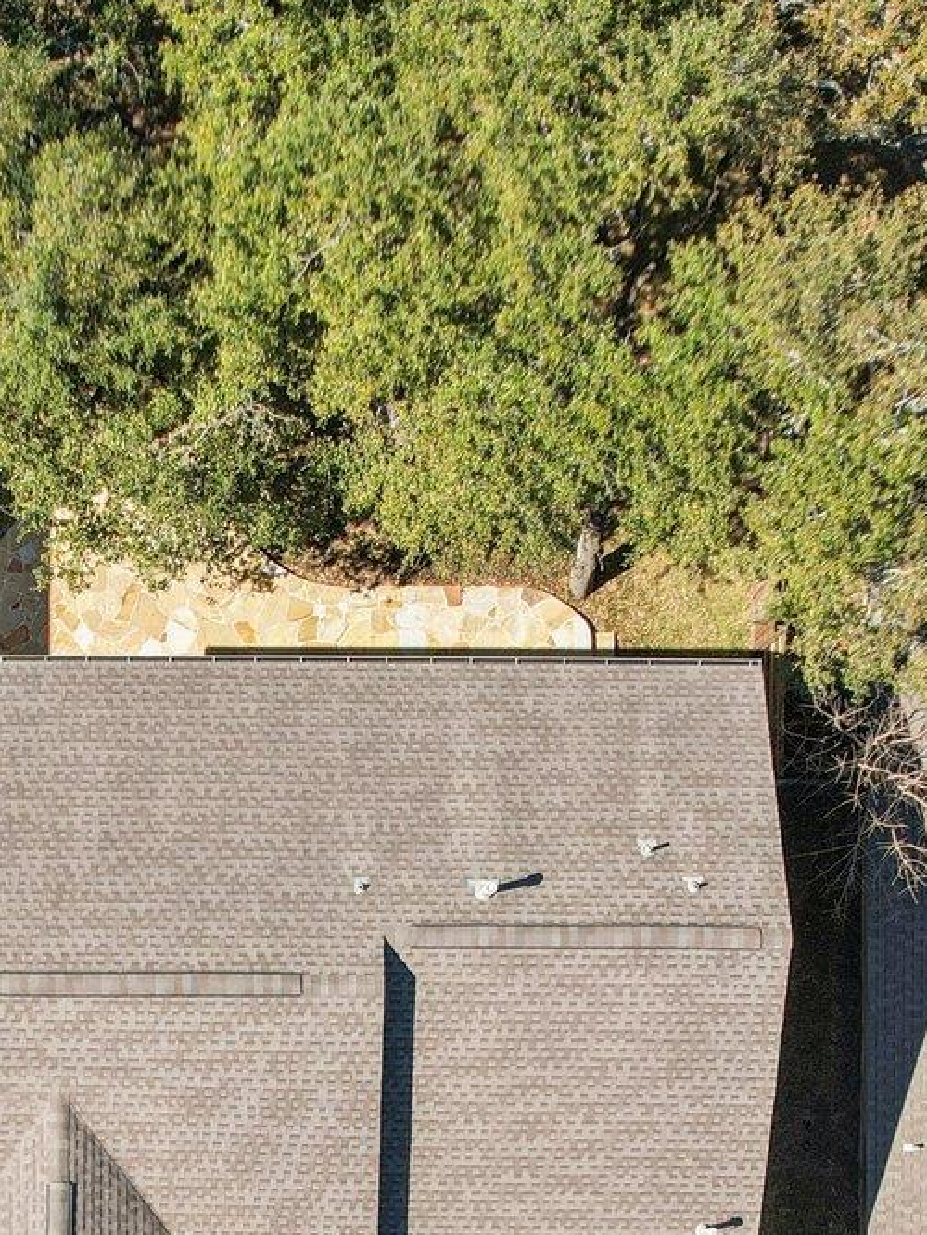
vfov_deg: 28.3
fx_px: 2319
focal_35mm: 65
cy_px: 1184
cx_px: 206
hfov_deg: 22.3
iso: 100
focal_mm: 8.4
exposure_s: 1/1250
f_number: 2.8
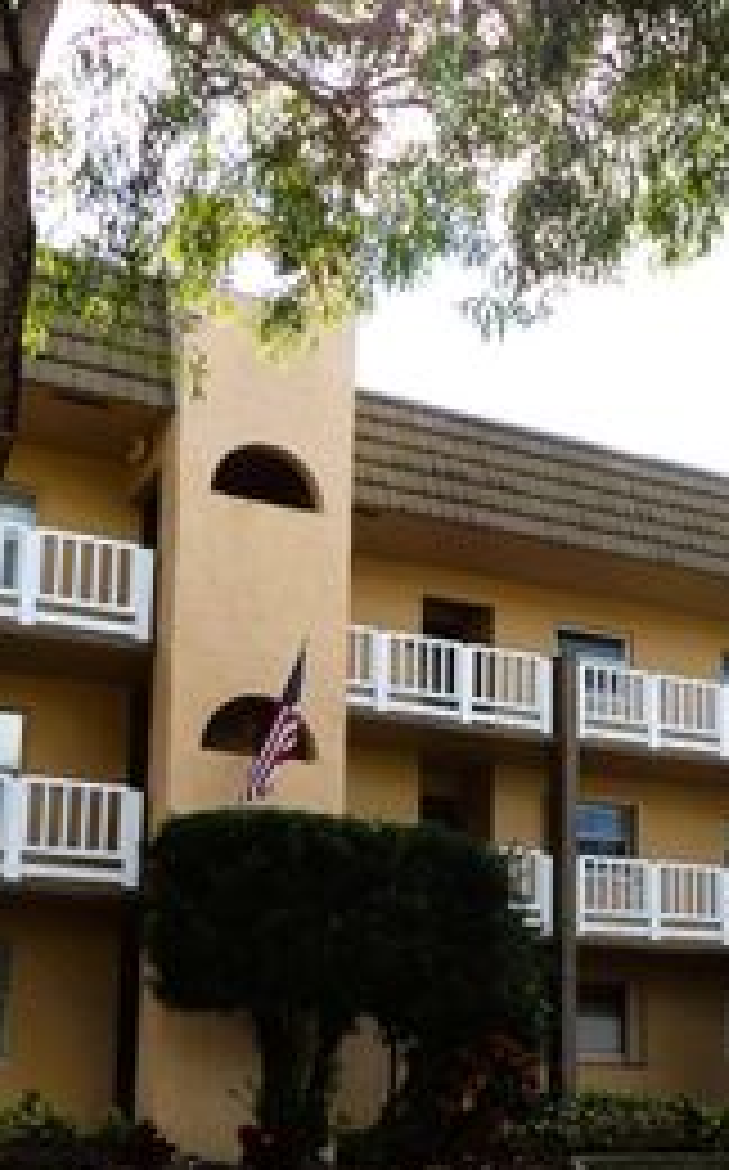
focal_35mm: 49
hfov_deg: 26.2
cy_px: 817
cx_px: 441
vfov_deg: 40.4
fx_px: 1561
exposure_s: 1/936
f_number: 2.8
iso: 100
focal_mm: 4.3
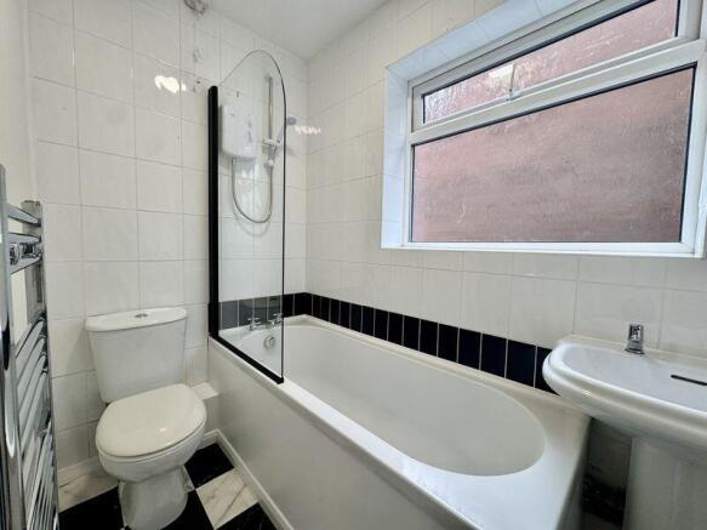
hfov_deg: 102.1
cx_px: 354
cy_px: 265
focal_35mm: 14
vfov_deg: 85.7
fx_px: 286
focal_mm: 2.22
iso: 64
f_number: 2.2
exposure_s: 1/100
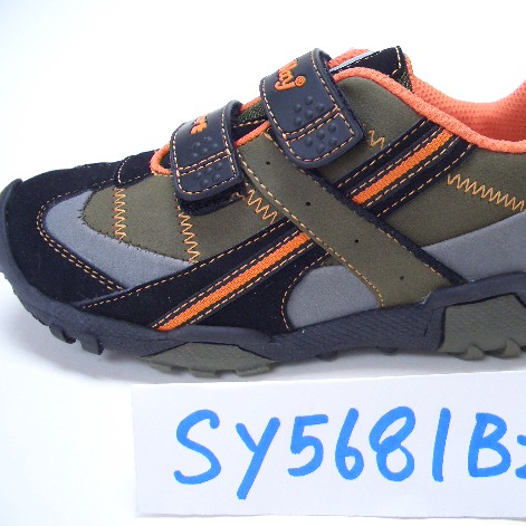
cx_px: 321
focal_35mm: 42
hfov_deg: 39.8
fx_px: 722
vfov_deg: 40.0
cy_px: 261
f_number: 2.6
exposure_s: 1/15
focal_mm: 5.8
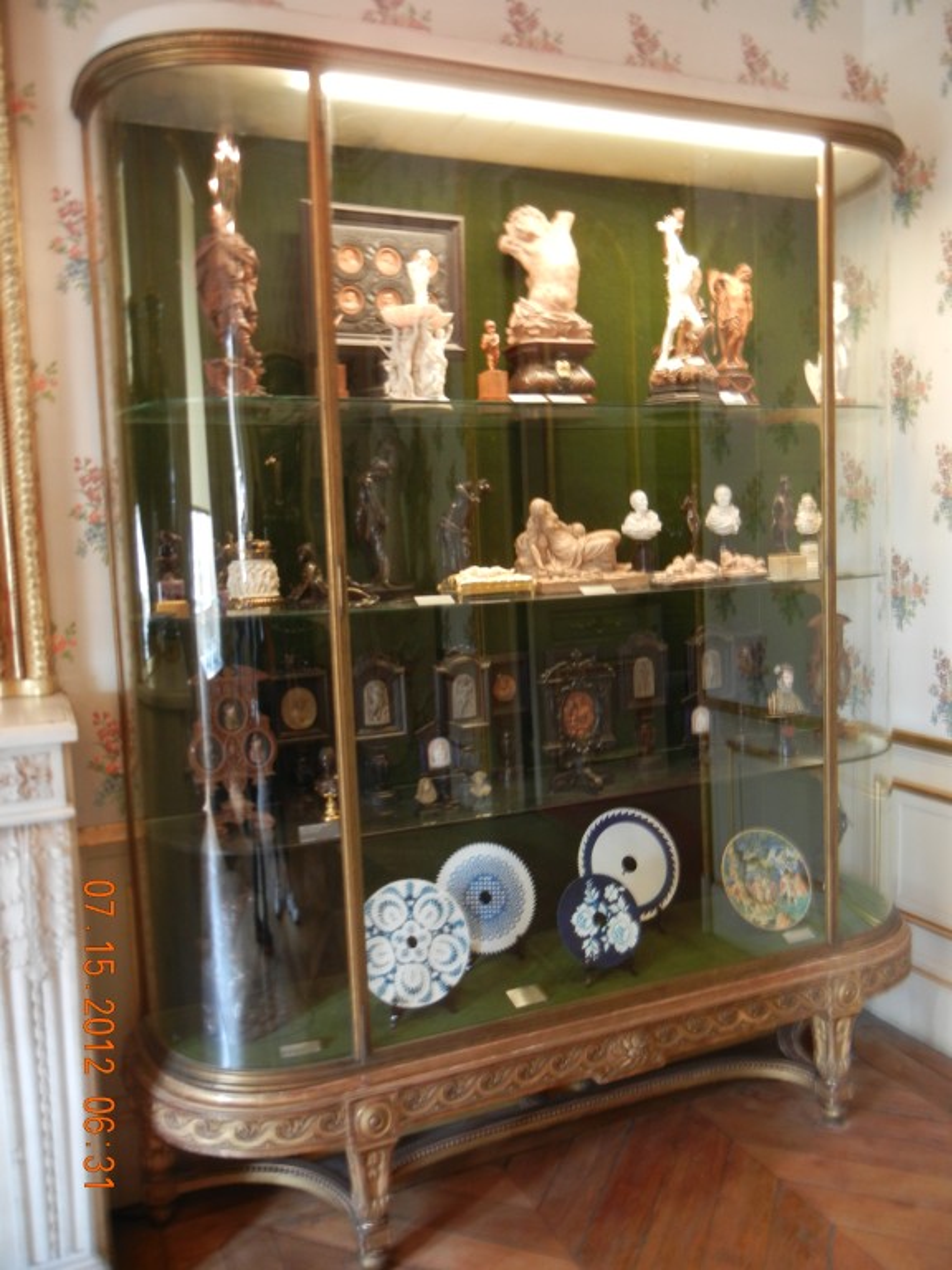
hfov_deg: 46.8
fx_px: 1100
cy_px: 635
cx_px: 476
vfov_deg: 60.0
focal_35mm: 30
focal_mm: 5.4
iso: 200
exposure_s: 1/4.3
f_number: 3.5
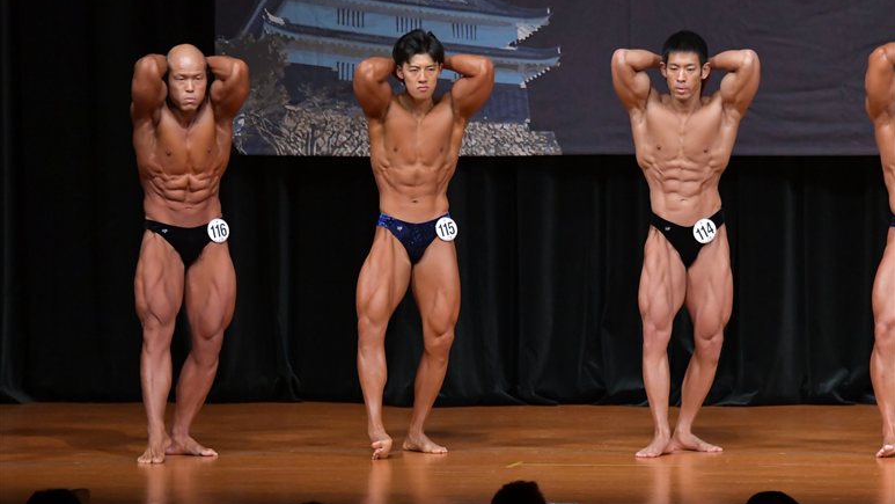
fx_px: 5981
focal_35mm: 252
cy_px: 250
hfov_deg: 8.6
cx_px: 448
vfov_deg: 4.8
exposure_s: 1/400
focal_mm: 160
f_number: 5.6
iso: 5000
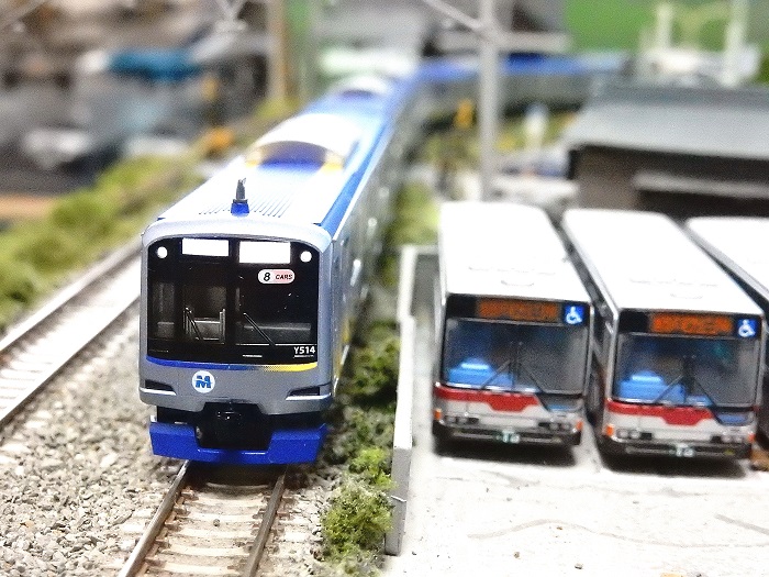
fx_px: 1333
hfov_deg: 32.2
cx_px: 384
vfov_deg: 24.4
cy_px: 288
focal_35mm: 60
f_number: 4.5
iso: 3200
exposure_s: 1/100
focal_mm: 10.7
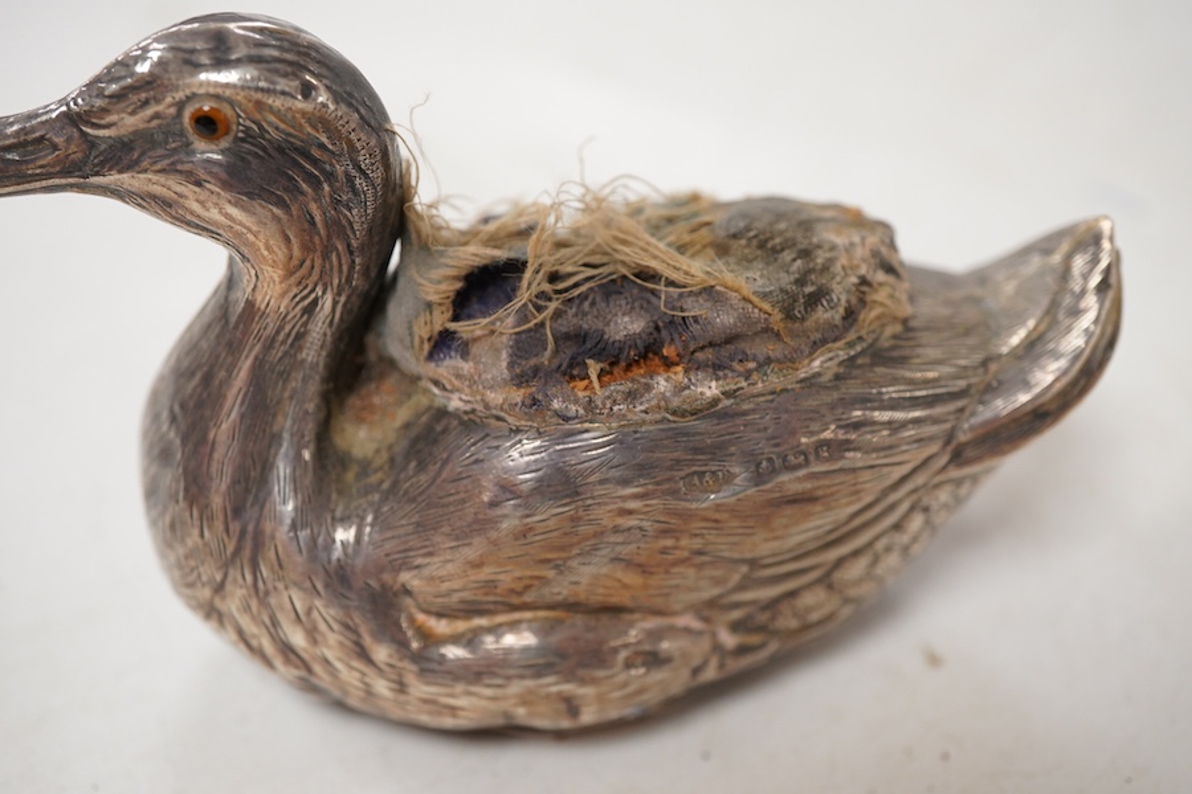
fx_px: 1490
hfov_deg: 43.6
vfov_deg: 29.9
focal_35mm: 45
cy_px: 397
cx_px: 596
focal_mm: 30
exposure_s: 1/125
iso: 1250
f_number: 8
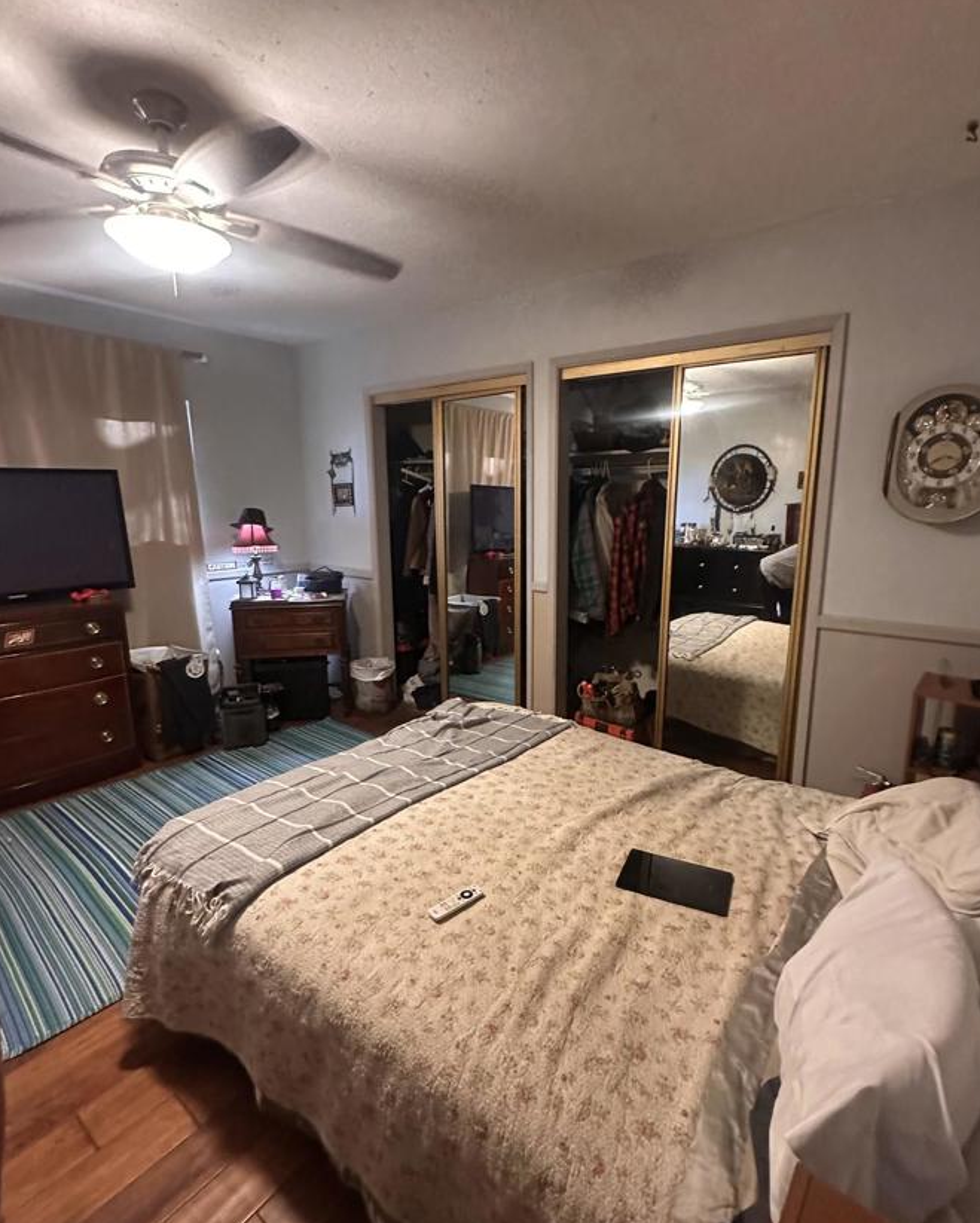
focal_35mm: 17
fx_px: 616
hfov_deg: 76.9
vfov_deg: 89.6
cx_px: 519
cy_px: 612
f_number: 2.2
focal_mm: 2.22
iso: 800
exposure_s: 1/60
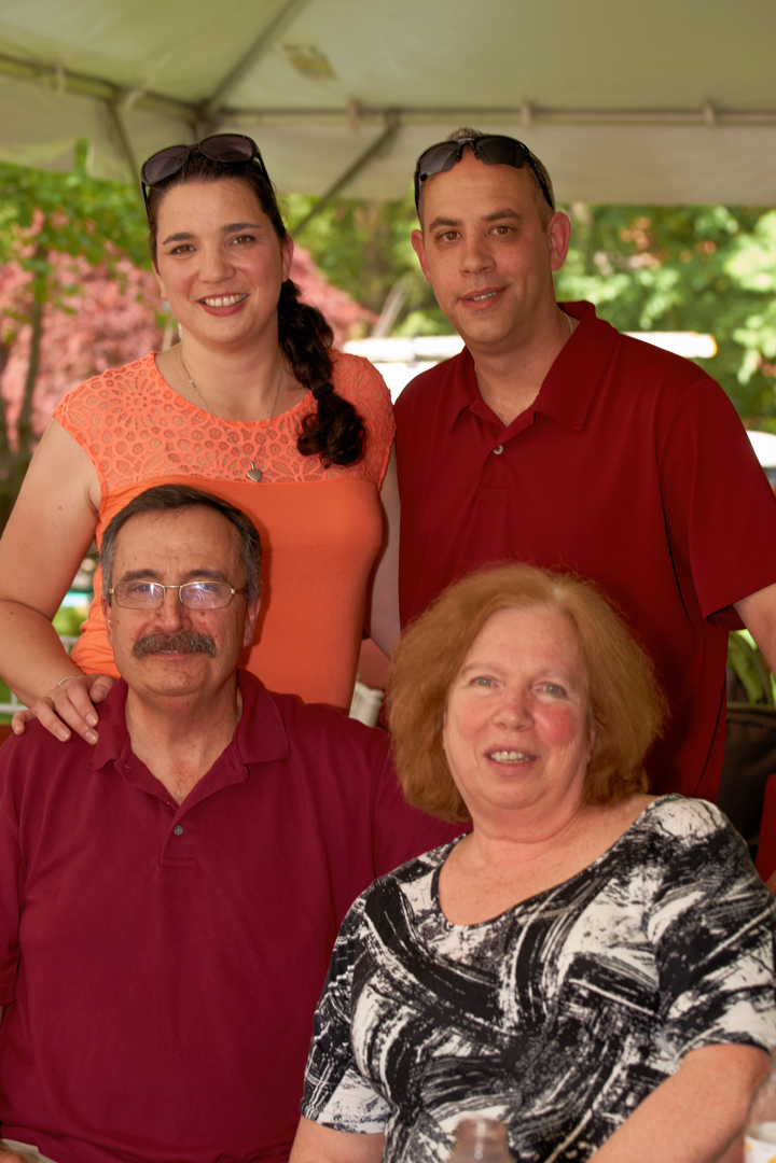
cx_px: 388
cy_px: 582
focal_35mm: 85
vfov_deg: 23.9
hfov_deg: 16.1
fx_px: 2748
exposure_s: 1/100
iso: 400
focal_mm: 85
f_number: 5.6
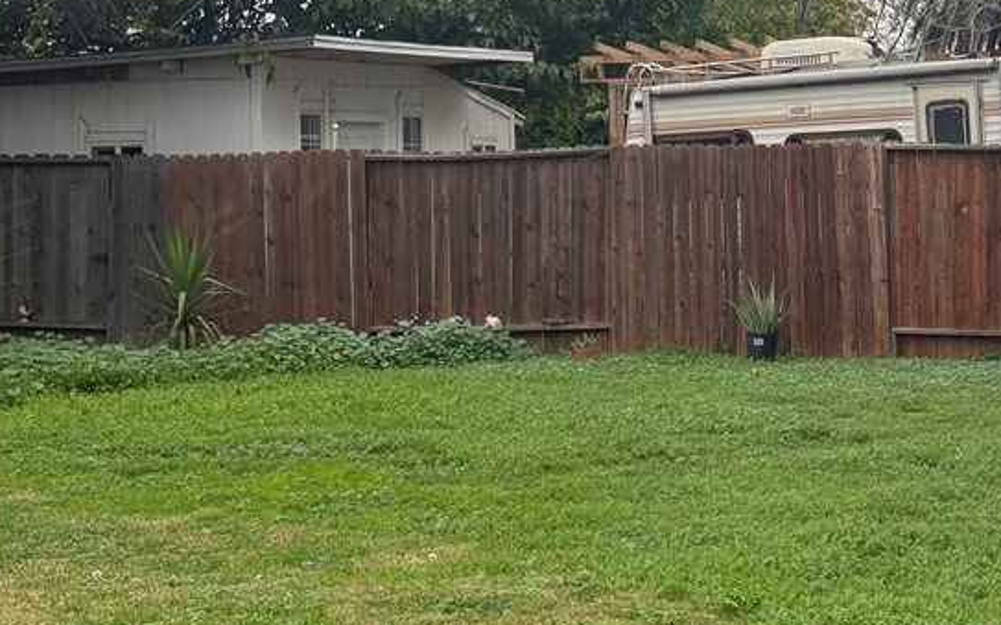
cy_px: 120
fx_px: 2618
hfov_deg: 21.3
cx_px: 837
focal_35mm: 96
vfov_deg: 13.5
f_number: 1.78
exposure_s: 1/712
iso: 64
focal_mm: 6.76
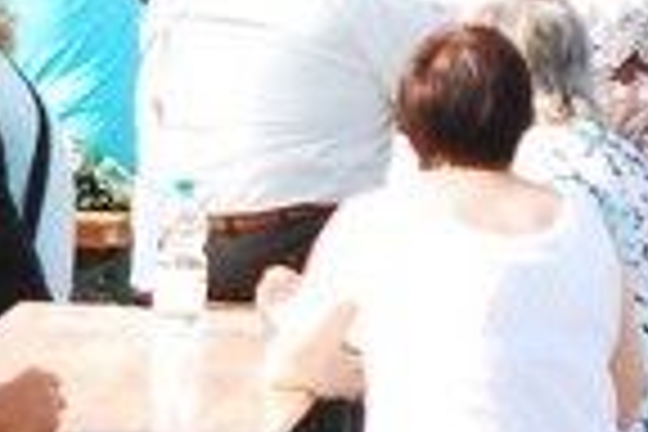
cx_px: -166
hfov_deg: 3.5
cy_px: -288
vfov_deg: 2.3
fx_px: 10511
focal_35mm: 584
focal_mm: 70
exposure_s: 1/320
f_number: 4.5
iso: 1000
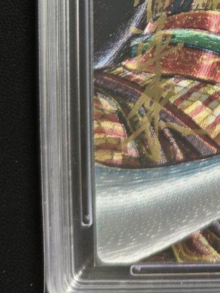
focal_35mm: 75
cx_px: 271
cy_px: -66
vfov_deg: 23.6
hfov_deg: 18.5
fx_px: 636
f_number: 1.5
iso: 160
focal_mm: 4.94
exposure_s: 1/50
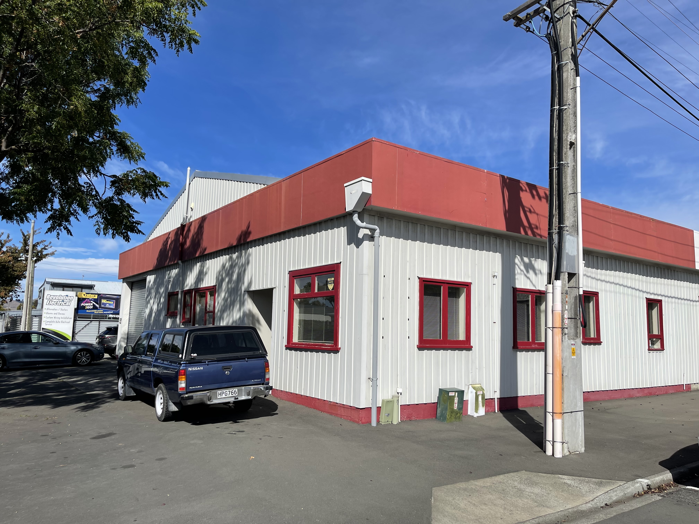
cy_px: 262
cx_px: 350
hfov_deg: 67.3
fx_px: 525
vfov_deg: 53.1
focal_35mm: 26
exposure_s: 1/6250
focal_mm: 5.1
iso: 32
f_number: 1.6
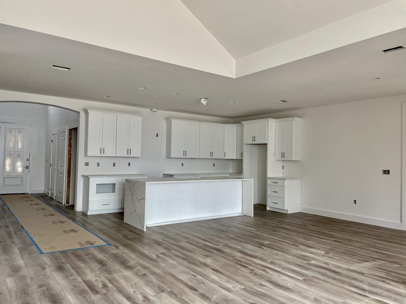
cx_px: 203
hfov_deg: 67.3
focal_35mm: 26
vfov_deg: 53.1
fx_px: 305
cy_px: 152
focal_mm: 4.2
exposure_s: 1/103
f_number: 1.6
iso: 125
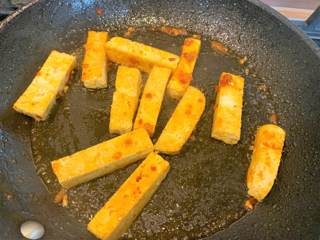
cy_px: 120
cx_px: 160
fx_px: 240
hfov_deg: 67.3
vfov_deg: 53.1
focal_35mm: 26
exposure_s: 1/50
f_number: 1.8
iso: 250
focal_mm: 4.25
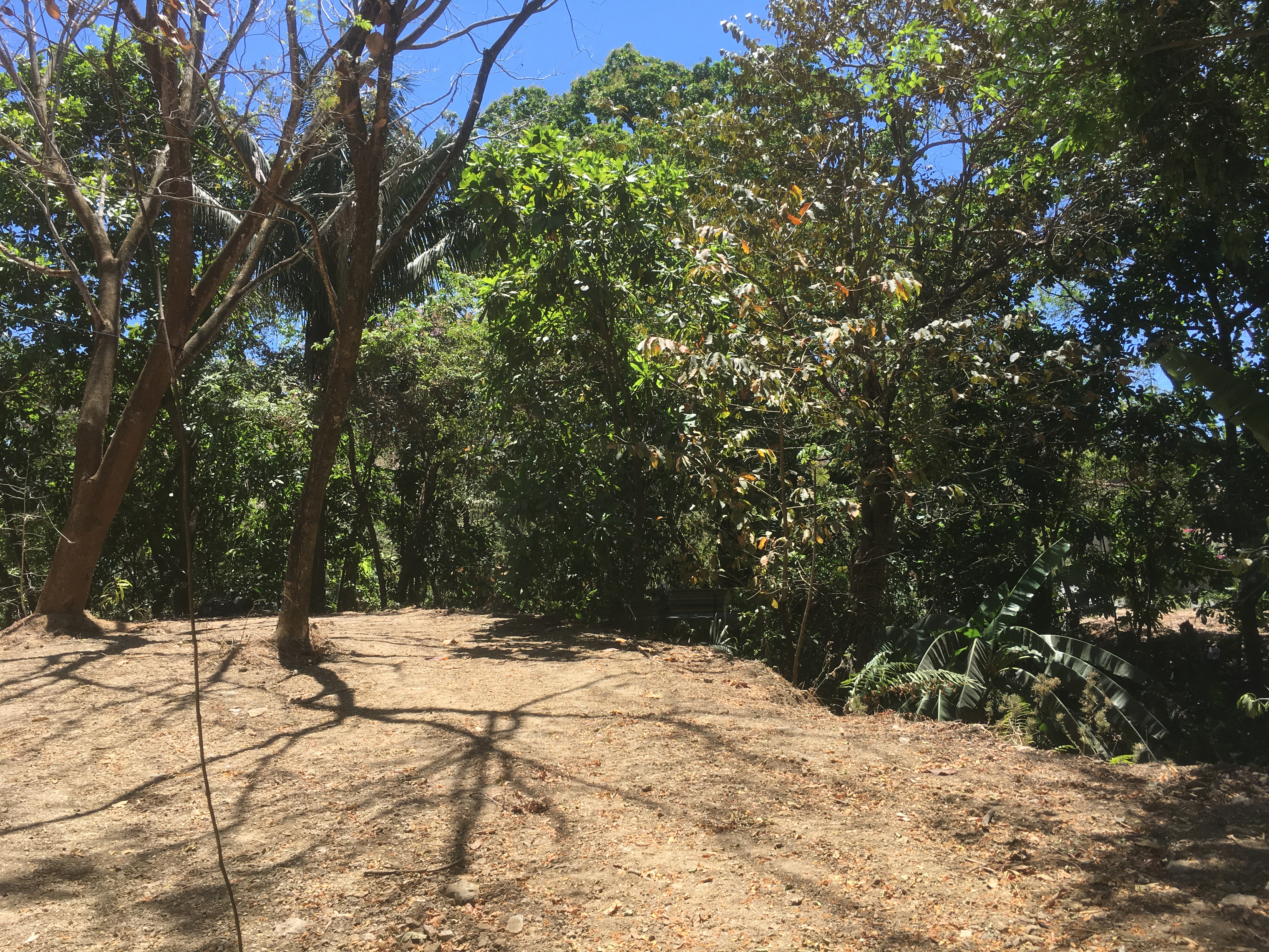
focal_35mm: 29
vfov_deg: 48.2
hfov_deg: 61.7
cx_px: 634
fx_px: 1063
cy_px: 476
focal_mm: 4.15
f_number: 2.2
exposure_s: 1/725
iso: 25
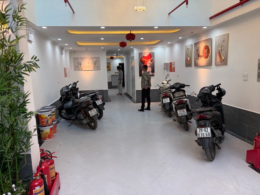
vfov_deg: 56.8
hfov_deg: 71.6
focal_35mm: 24
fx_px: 180
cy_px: 98
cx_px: 130
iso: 64
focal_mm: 6.76
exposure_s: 1/100
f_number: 1.78
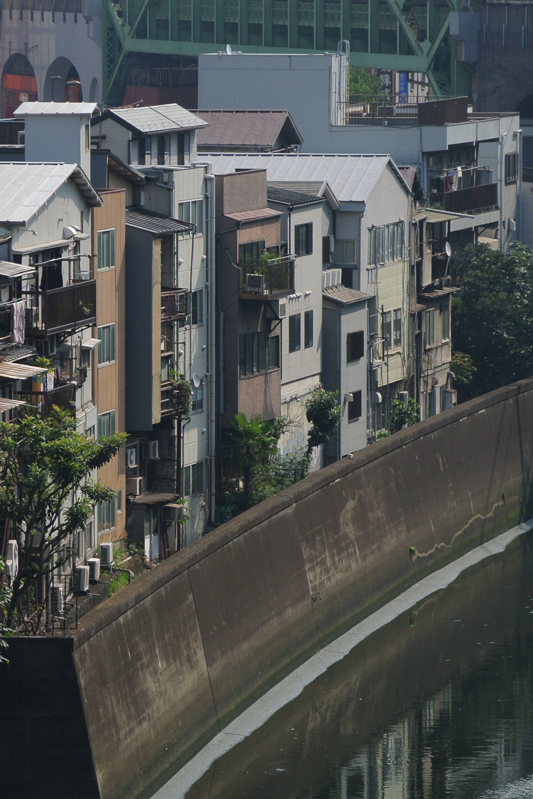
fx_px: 6196
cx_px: 251
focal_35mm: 279
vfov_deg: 7.4
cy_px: 364
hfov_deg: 4.9
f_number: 4.8
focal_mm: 71.6
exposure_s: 1/1000
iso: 100
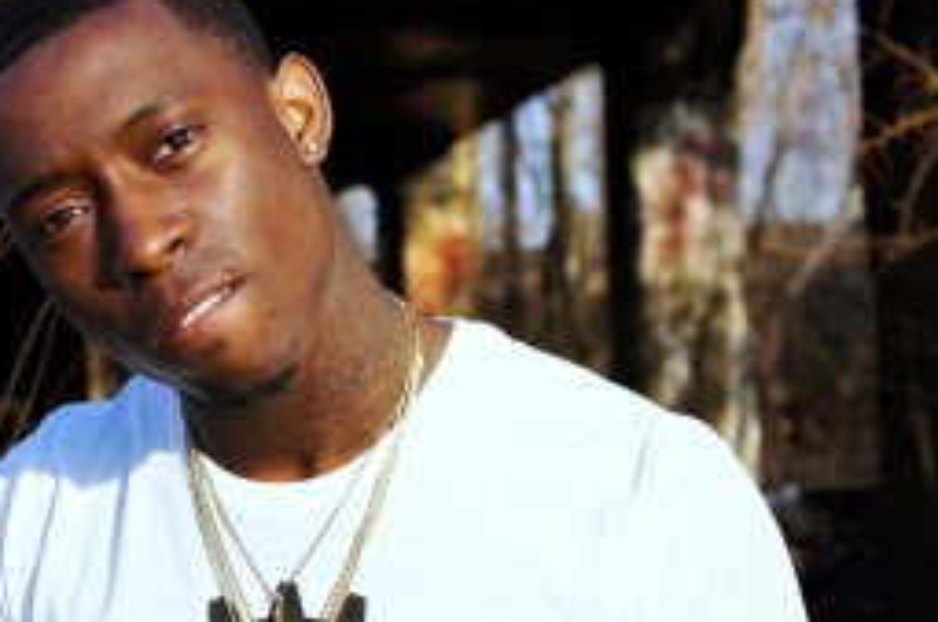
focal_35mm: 113
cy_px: 532
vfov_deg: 12.0
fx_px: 2941
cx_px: 22
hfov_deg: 17.7
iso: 100
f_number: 4.5
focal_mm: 35
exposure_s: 1/320
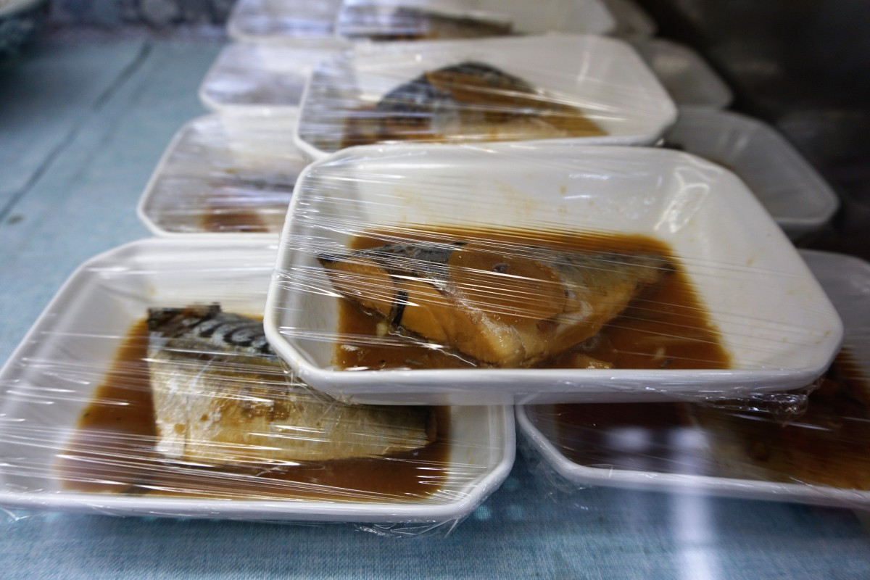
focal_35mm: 24
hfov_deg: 73.7
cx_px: 435
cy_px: 290
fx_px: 580
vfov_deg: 53.1
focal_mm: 16
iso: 200
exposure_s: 1/60
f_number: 4
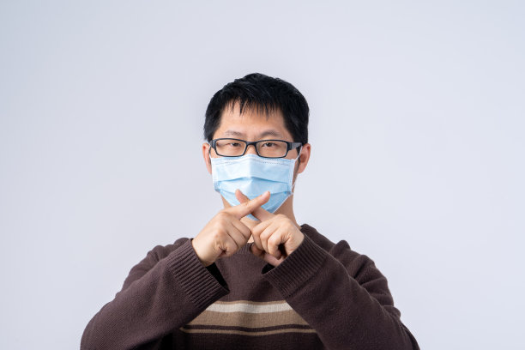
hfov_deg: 19.3
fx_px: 1546
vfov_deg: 12.9
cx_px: 262
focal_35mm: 106
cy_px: 175
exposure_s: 1/60
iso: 100
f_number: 11
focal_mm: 106
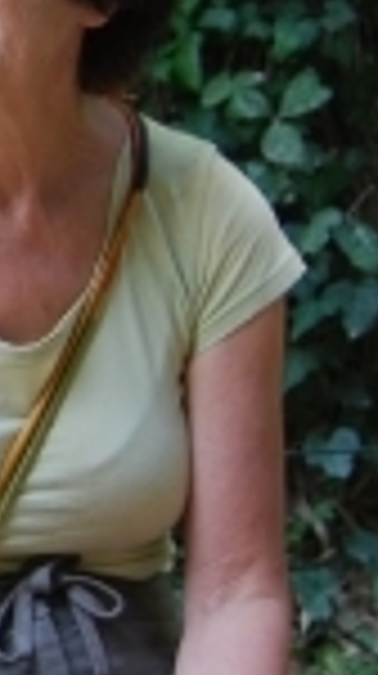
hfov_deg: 5.8
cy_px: 472
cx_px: -788
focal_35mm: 195
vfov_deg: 11.0
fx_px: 3488
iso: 200
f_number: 4.5
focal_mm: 31
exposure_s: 1/50
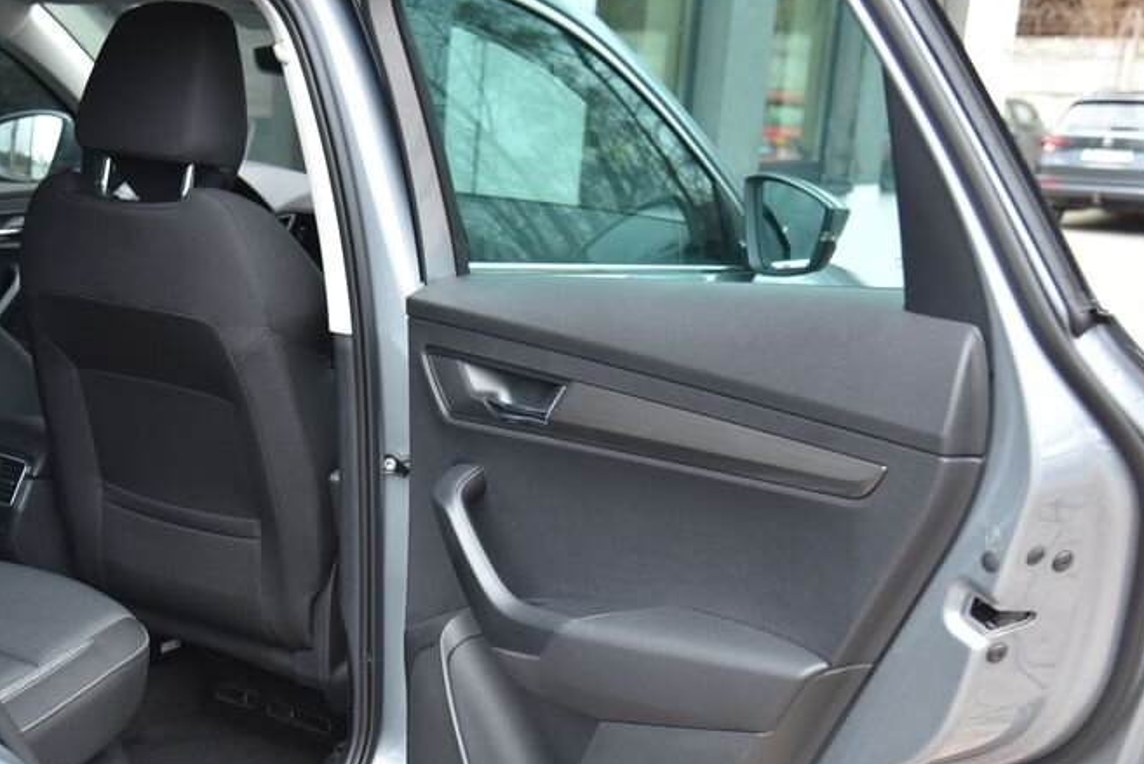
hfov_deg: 37.0
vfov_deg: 25.5
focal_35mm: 53
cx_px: 359
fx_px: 1685
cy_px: 463
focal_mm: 34
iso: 500
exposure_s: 1/60
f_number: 4
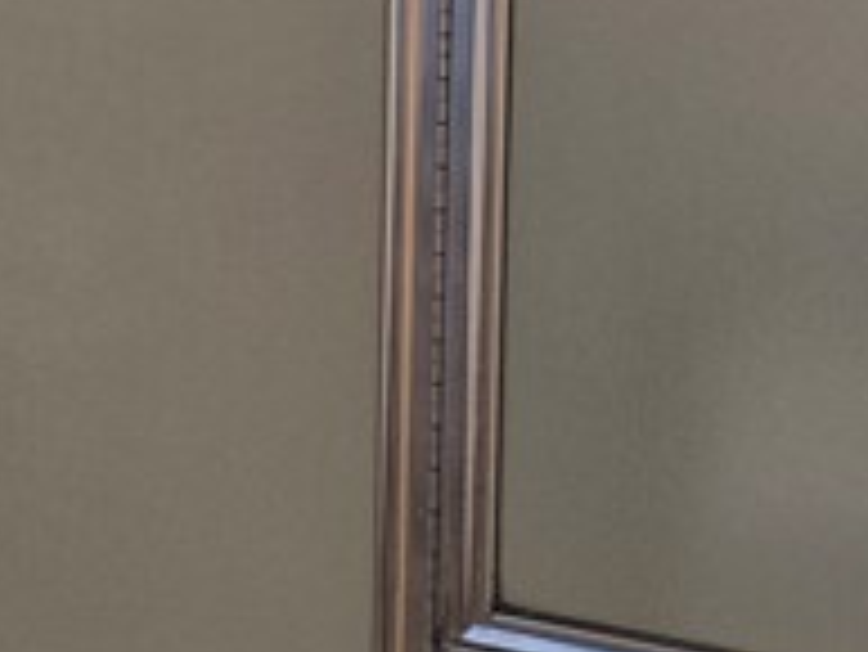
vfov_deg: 10.7
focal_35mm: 122
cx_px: -36
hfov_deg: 15.8
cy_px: -823
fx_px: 3061
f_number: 1.7
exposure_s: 1/120
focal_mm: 6.3
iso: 250
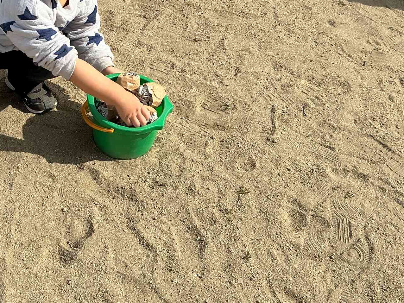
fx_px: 642
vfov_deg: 26.1
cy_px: 60
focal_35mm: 55
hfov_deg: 34.2
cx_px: 98
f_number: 1.8
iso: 25
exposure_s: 1/2227
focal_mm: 3
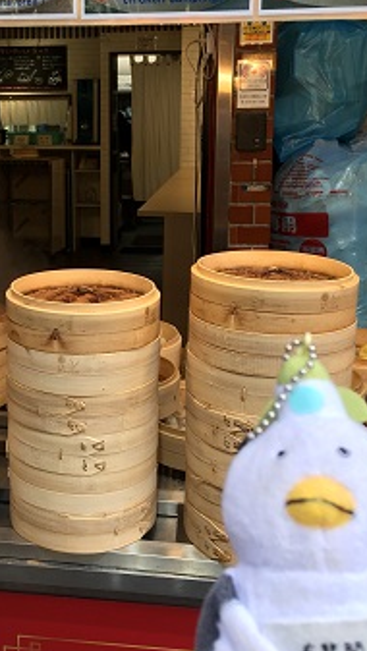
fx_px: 777
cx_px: 93
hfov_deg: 26.2
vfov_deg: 45.2
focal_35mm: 45
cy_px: 255
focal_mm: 4.15
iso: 32
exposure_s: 1/60
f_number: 2.2
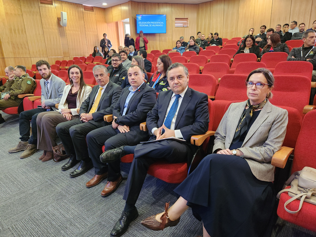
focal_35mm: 23
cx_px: 158
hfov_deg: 73.9
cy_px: 118
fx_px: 210
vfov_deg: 58.9
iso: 800
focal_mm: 5.4
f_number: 1.8
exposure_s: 1/50
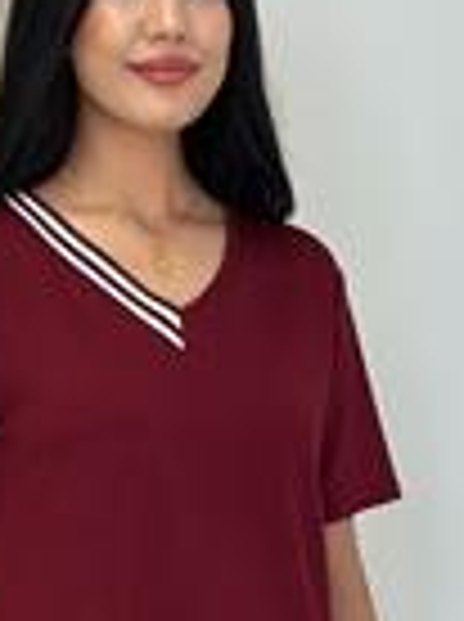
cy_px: 776
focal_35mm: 186
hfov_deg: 8.0
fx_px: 3335
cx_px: 185
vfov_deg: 10.4
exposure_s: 1/266
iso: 80
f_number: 1.78
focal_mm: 6.86
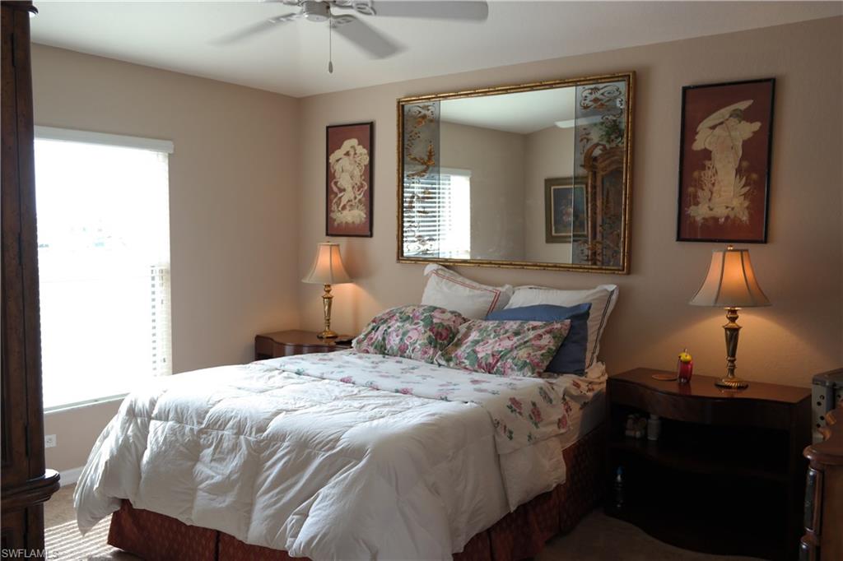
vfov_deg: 43.6
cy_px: 280
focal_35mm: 30
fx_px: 702
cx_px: 422
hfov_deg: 61.9
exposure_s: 1/40
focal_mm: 20
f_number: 3.5
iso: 200
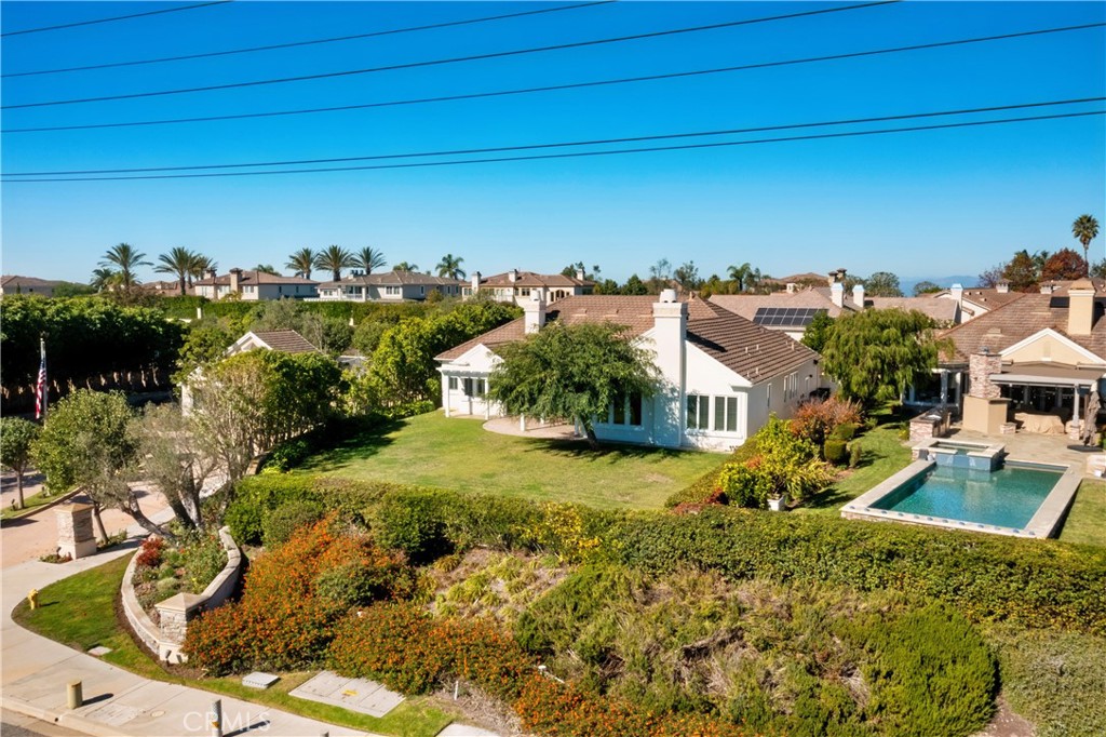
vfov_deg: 46.4
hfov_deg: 65.5
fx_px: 860
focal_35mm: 28
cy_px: 368
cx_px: 553
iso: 100
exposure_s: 1/200
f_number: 11
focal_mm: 10.26
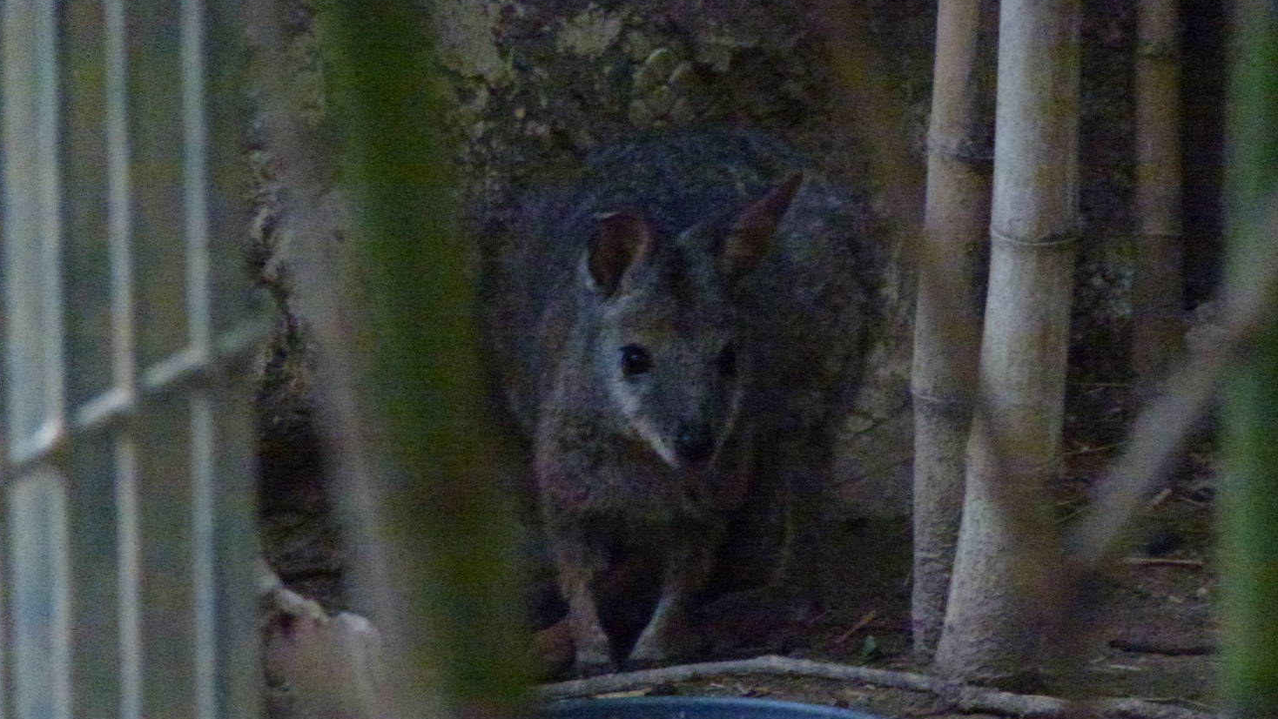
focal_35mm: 456
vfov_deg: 2.7
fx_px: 15454
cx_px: 693
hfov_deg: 4.7
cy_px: 433
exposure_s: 1/15
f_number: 5.9
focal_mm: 68.8
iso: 1600
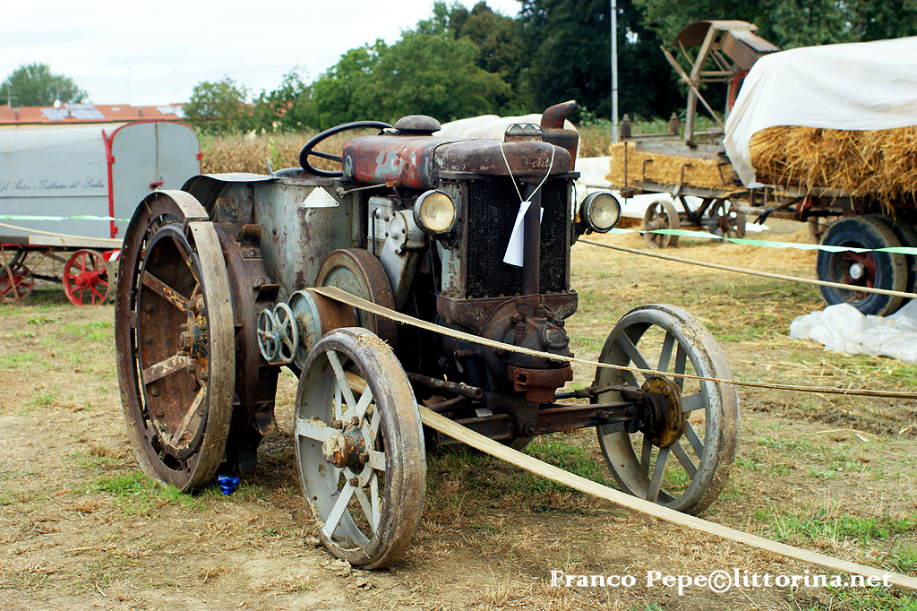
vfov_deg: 25.7
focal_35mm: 52
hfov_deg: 37.9
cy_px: 306
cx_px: 458
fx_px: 1337
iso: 200
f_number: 4.5
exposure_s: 1/250
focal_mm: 35
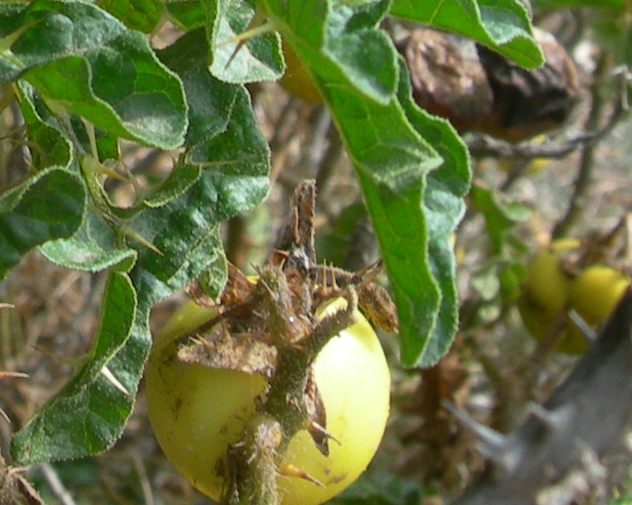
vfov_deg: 10.9
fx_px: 2543
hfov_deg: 13.8
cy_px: -254
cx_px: -106
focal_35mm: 136
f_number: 4.8
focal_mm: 7.8
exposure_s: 1/194
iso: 50
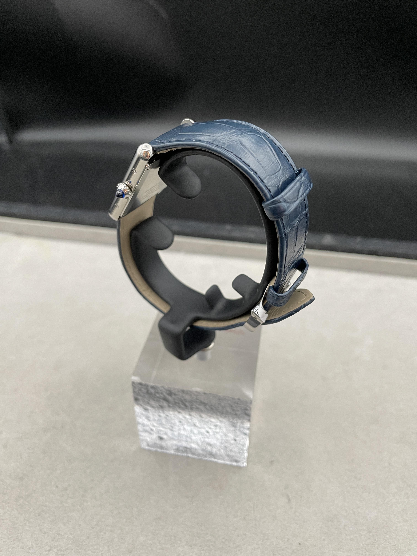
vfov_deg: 67.3
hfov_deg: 53.1
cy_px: 278
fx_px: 418
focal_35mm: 26
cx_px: 208
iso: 125
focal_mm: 4.2
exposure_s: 1/73
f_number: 1.6
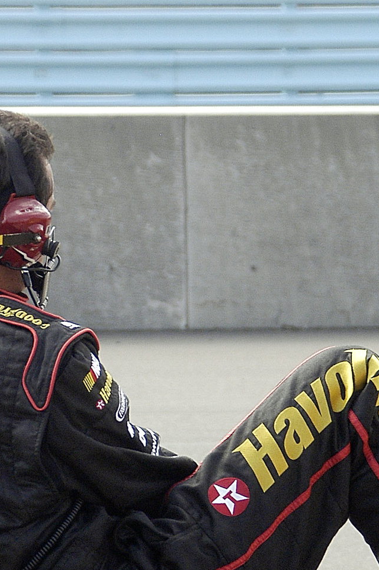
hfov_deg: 3.7
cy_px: 537
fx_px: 5930
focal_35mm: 375
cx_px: 113
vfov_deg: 5.5
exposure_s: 1/320
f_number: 7.1
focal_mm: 100
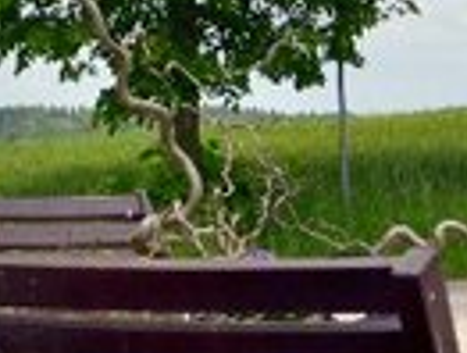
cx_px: -633
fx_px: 2746
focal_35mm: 203
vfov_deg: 7.3
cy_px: 4
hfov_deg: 8.8
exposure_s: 1/1250
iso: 400
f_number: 9
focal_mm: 28
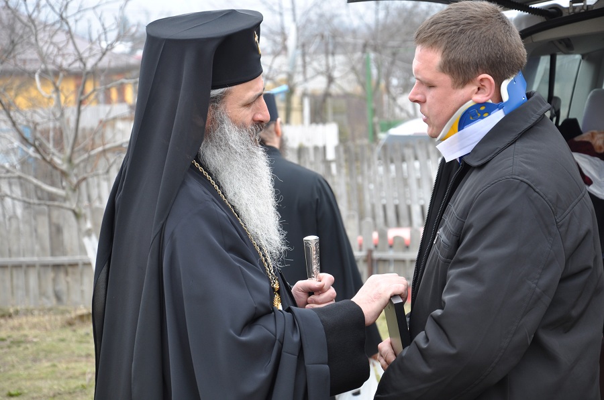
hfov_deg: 17.1
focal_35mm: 120
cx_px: 302
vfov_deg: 11.4
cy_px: 200
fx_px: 2010
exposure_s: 1/60
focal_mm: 80
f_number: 5.3
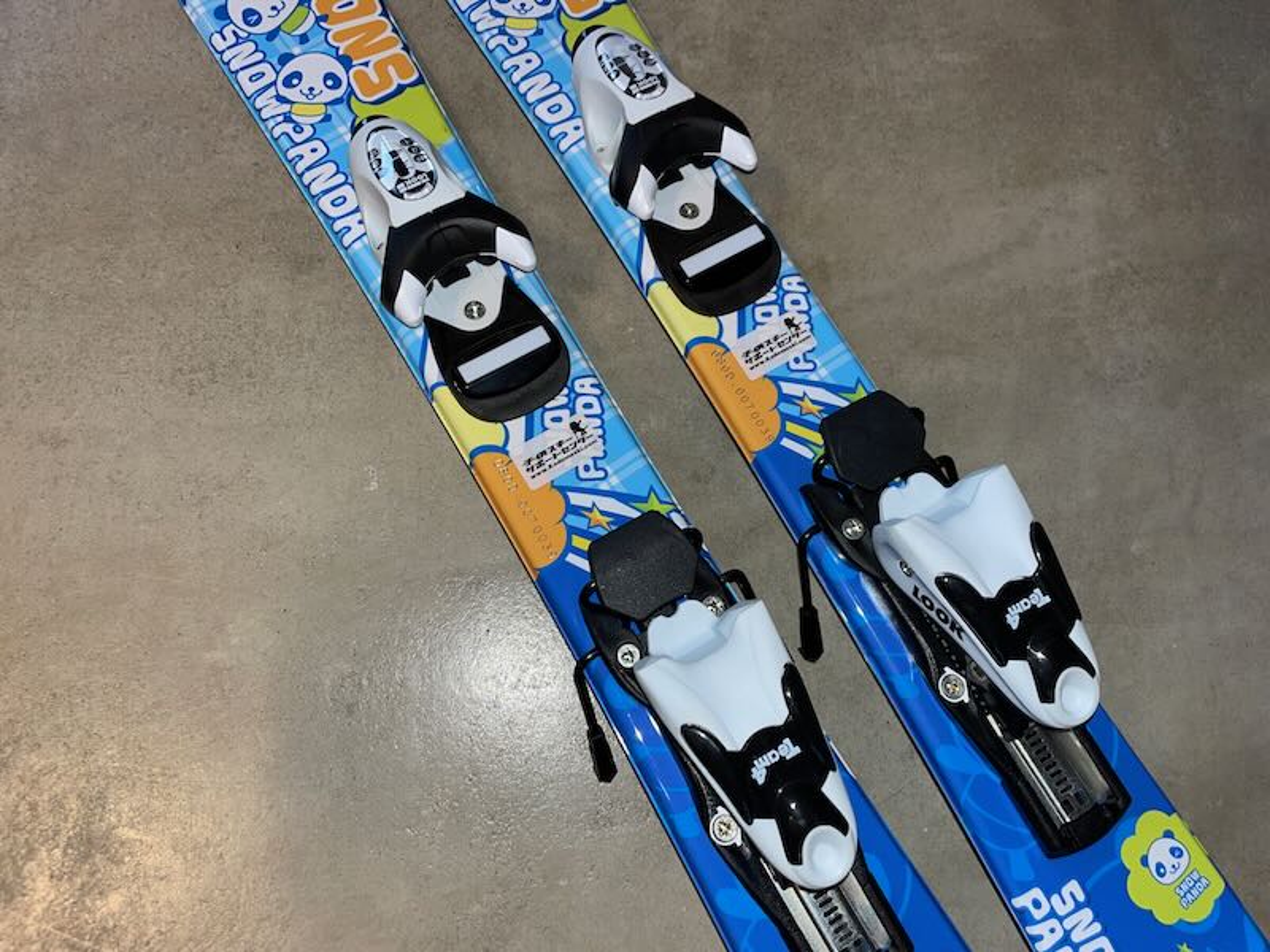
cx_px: 635
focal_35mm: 26
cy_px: 476
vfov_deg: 53.1
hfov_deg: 67.3
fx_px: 954
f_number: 1.6
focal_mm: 4.2
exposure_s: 1/33
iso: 32
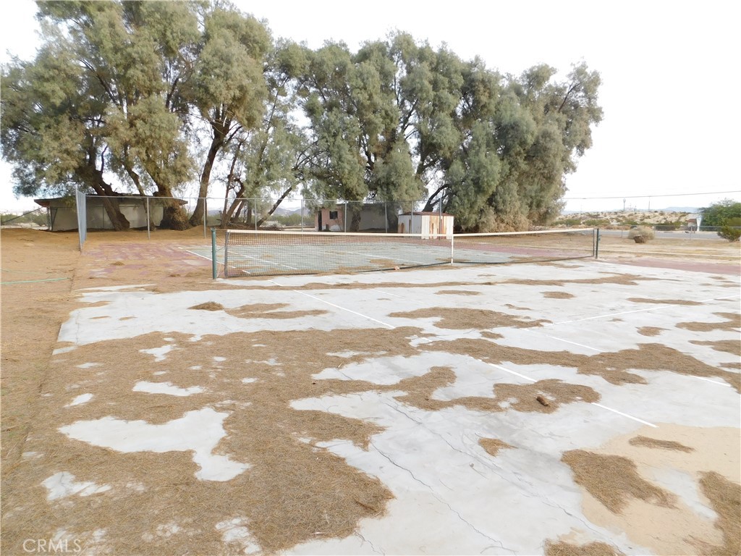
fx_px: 492
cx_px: 370
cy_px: 278
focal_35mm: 23
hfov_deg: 73.9
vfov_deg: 58.9
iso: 125
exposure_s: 1/500
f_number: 3
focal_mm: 4
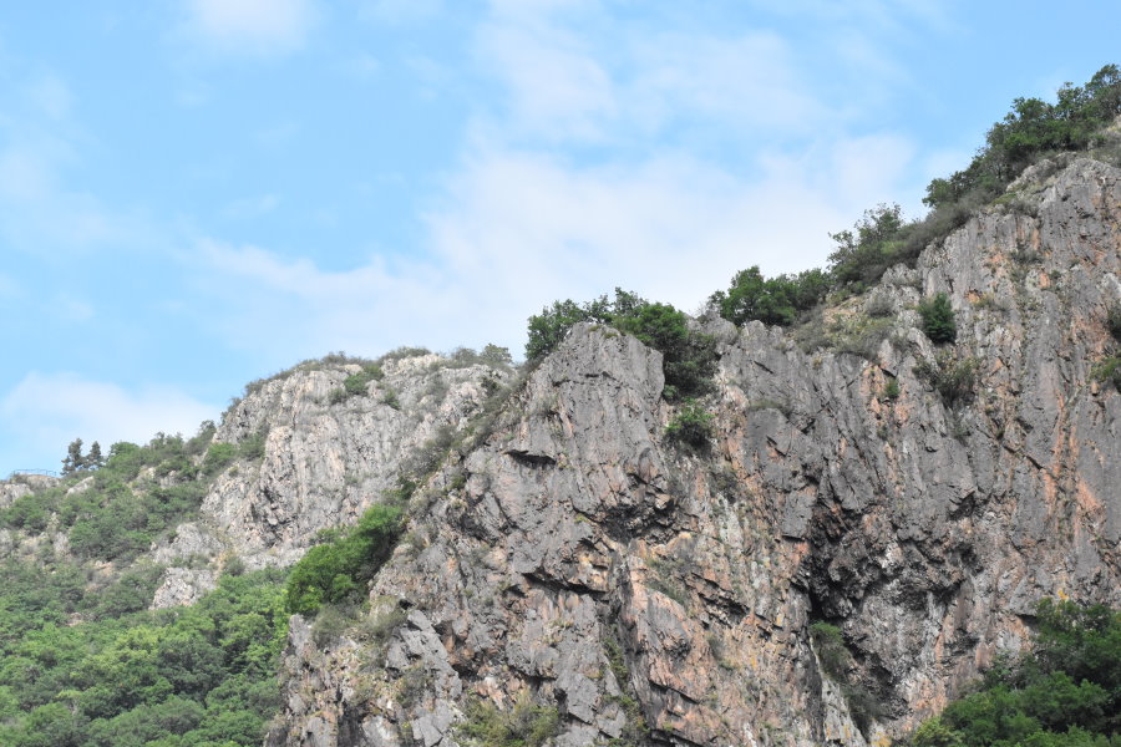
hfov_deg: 19.5
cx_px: 560
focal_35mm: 105
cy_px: 374
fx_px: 3269
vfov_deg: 13.0
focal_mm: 70
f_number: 13
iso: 3200
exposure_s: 1/3200
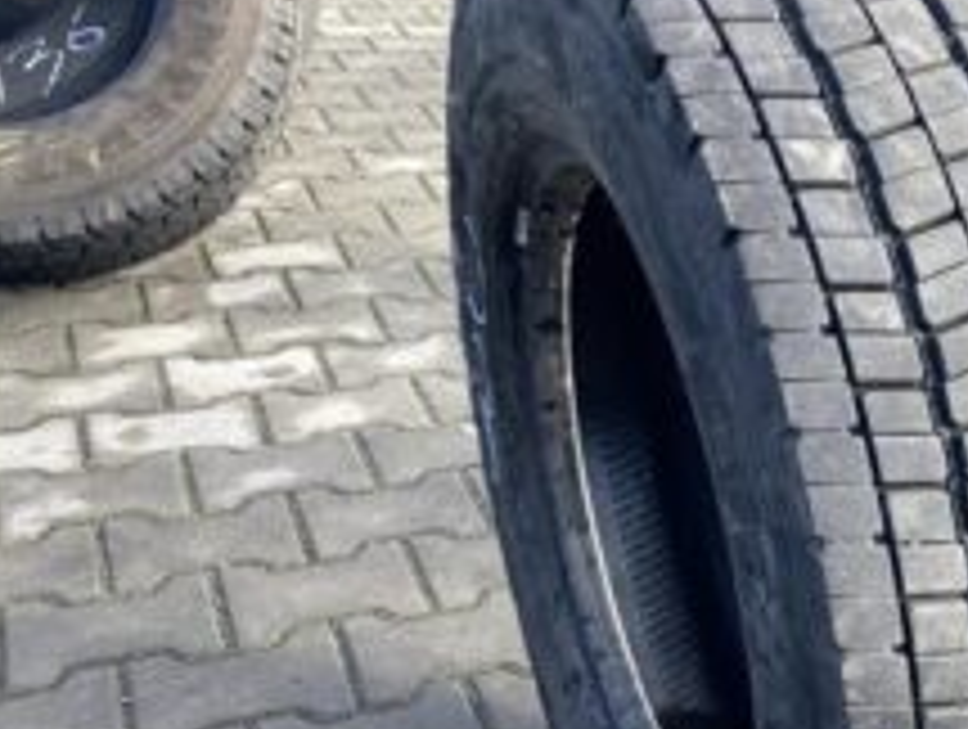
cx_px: 945
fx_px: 1457
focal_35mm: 52
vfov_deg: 27.9
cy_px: 511
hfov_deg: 33.9
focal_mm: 4.25
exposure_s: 1/257
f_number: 1.8
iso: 32
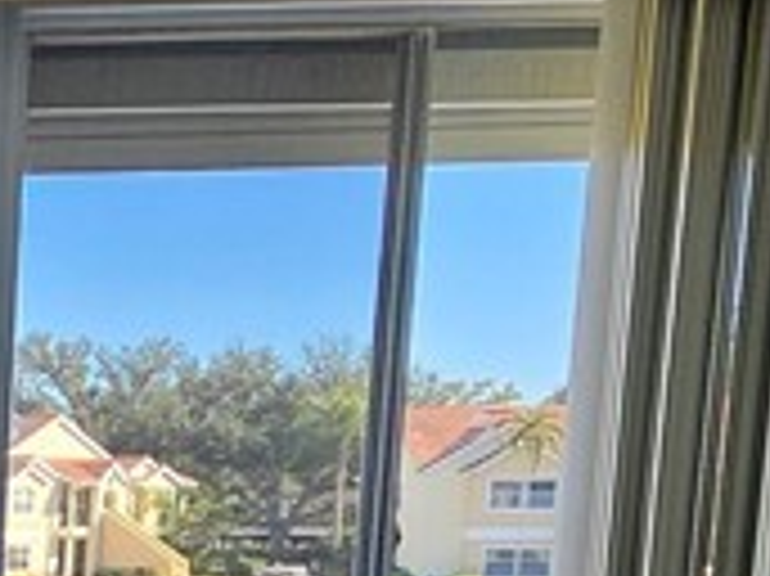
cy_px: 783
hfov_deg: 17.9
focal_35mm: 78
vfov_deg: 17.5
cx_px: -743
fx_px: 1734
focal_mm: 1.74
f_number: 2.2
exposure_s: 1/233
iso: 32
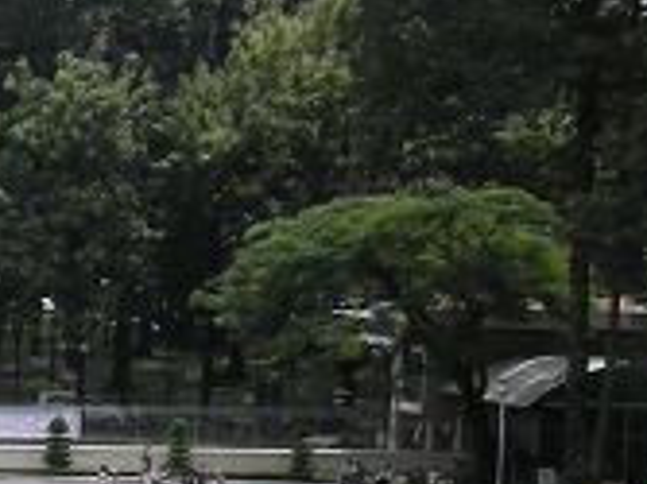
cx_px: -845
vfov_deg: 8.8
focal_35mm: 168
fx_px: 3138
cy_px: 527
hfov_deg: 10.4
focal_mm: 5.8
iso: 81
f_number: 7.9
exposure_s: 1/124
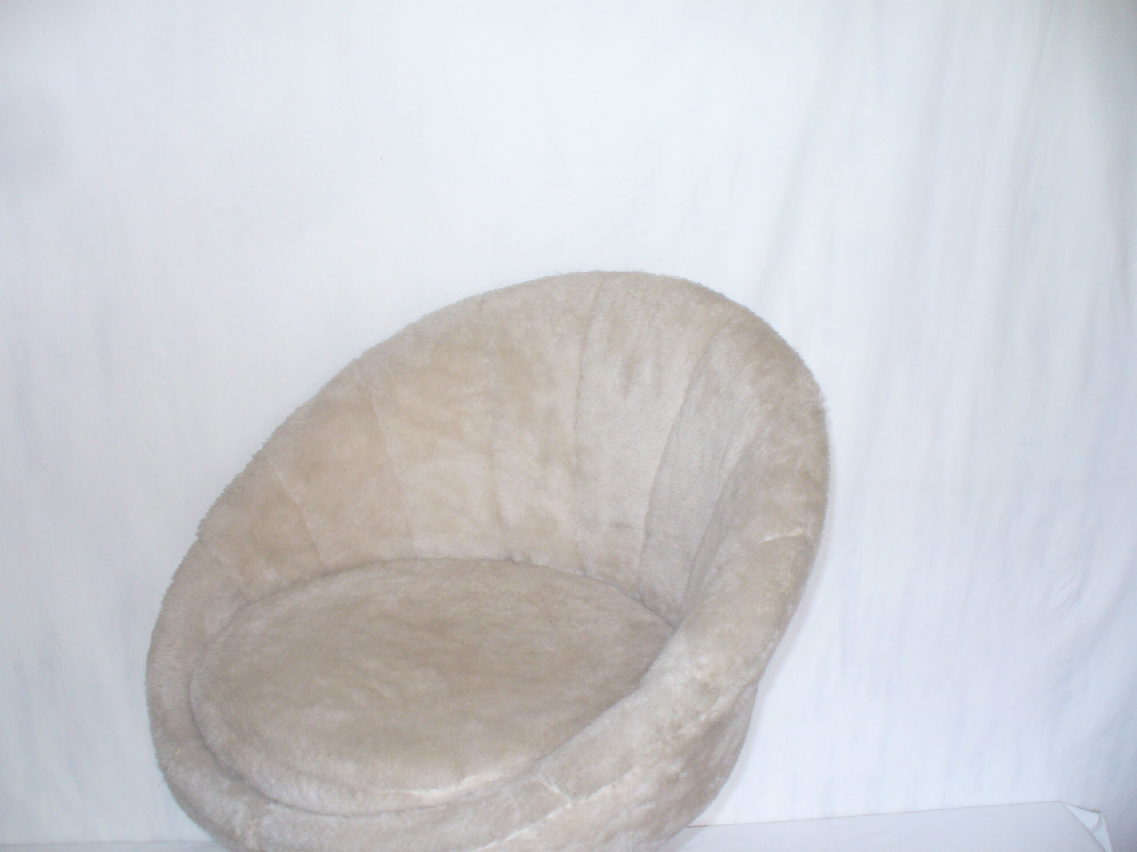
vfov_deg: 38.7
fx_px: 1215
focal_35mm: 37
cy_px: 426
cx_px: 568
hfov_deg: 50.1
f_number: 2.8
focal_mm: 6.1
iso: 100
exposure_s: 1/8
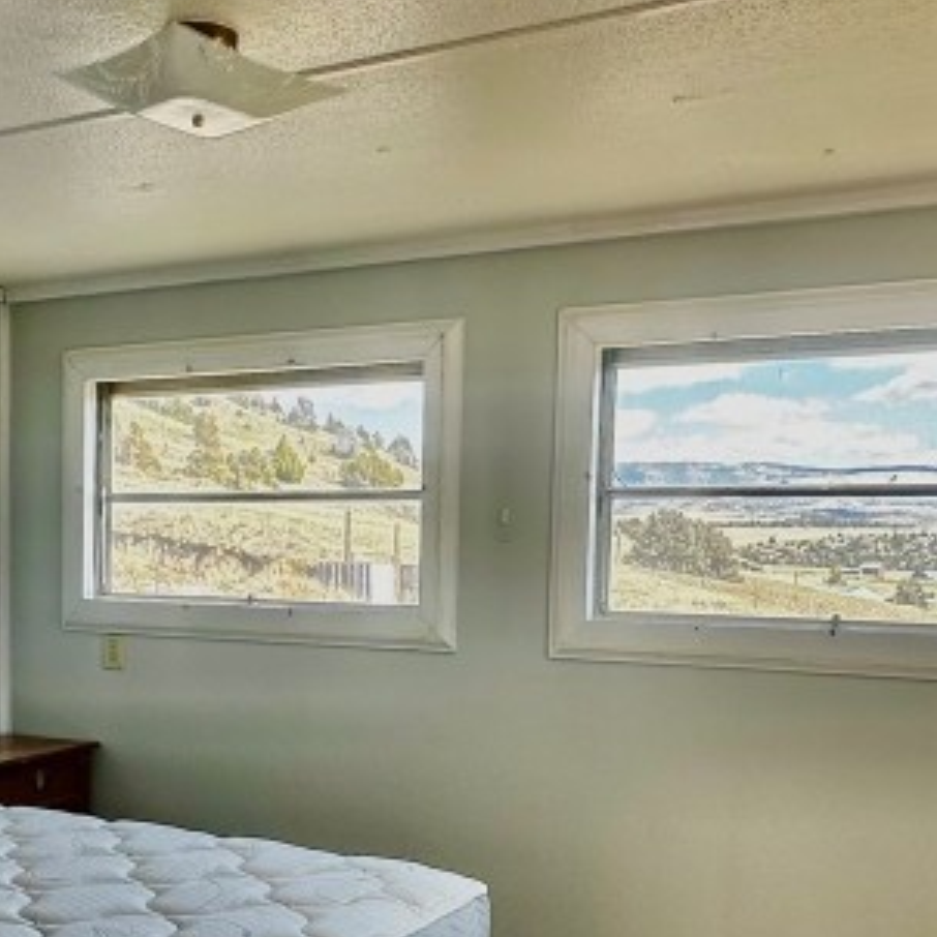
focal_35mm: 42
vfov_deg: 39.4
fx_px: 1286
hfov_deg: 39.7
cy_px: 645
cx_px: 344
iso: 40
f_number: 2.2
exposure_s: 1/502
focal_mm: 2.22
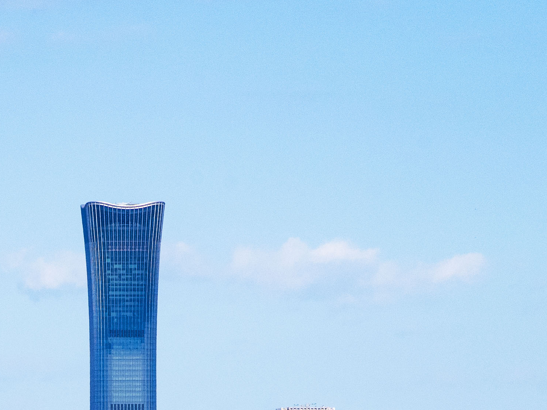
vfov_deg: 2.1
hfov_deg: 2.8
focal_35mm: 720
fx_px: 11376
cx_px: 51
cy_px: 675
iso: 800
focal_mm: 200
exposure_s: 1/2500
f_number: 8
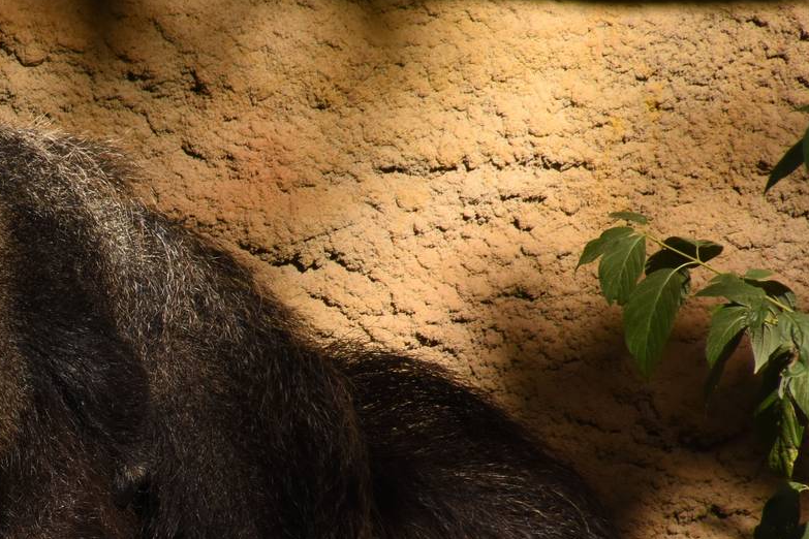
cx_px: 51
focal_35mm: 919
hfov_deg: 2.2
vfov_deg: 1.5
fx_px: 20650
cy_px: 366
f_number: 13
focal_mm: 300
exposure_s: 1/500
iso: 800
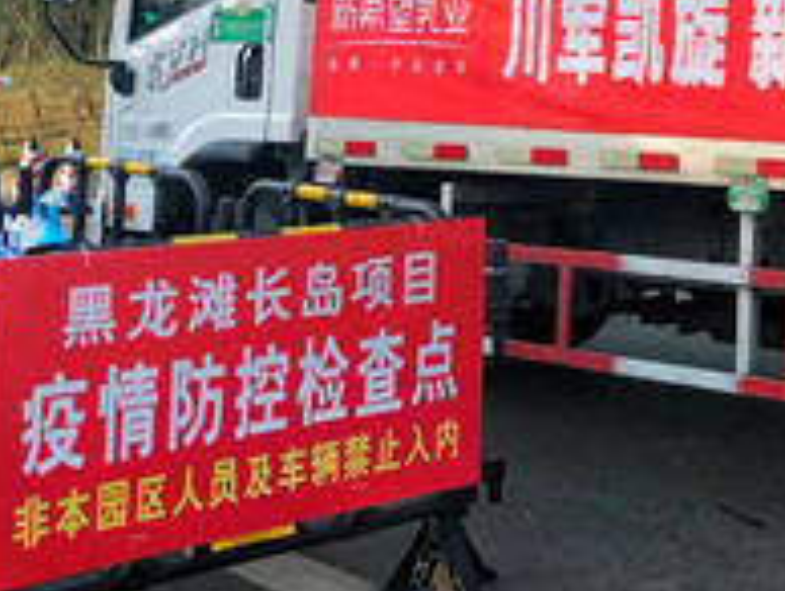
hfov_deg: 26.2
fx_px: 1635
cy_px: -38
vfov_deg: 19.7
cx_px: 700
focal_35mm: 72
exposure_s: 1/1200
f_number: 1.8
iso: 20
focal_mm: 4
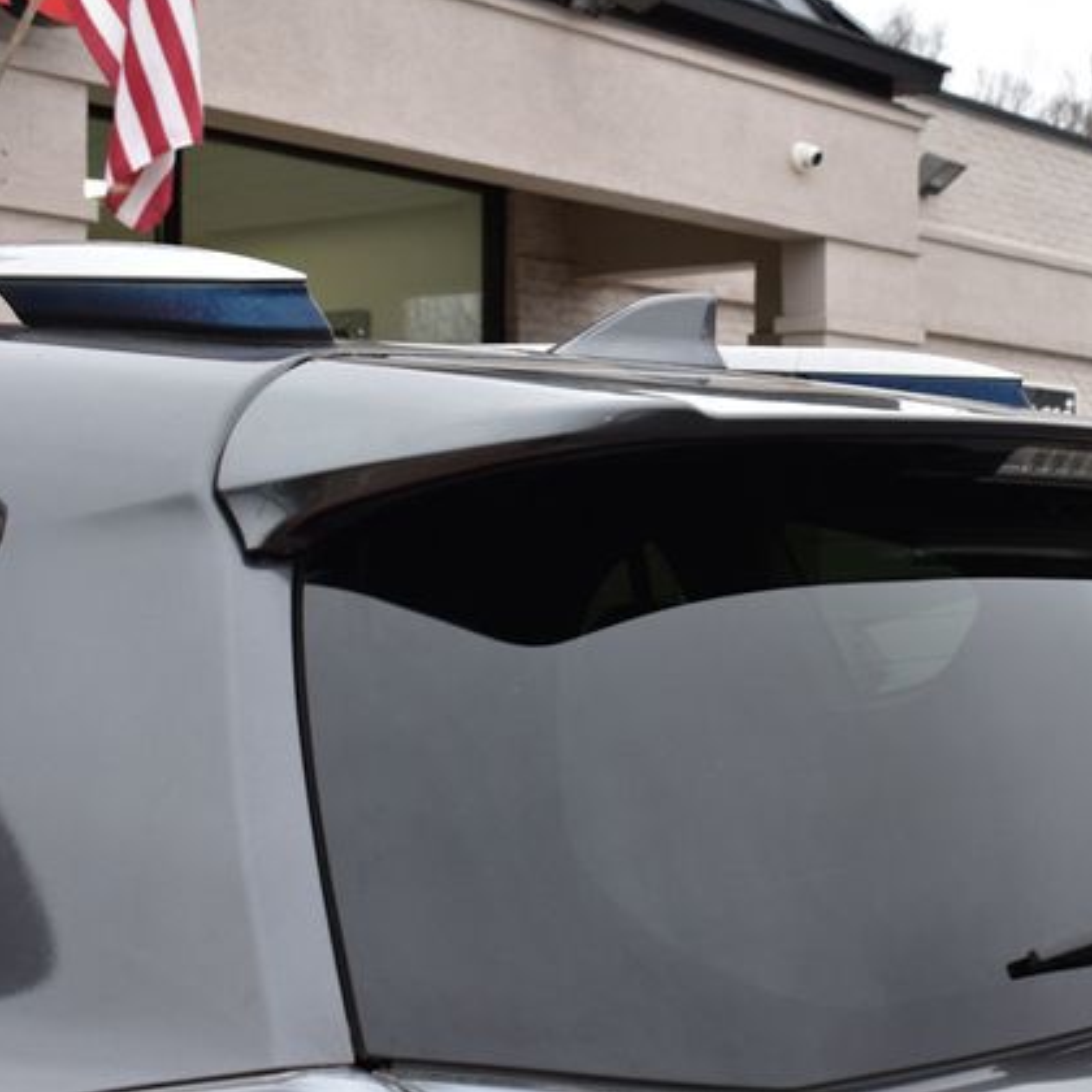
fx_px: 2356
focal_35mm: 66
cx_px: 785
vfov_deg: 26.1
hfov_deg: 25.9
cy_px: 541
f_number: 8
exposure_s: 1/80
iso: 400
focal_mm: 34
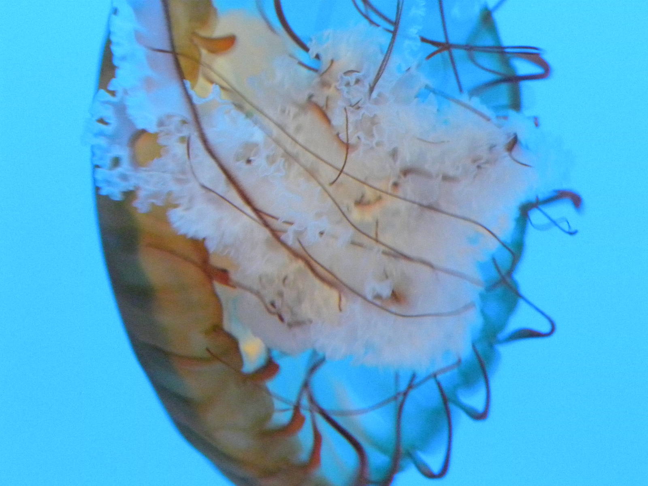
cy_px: 243
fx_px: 2696
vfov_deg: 10.3
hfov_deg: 13.7
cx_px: 324
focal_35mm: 144
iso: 800
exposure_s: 1/9
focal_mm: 25.7
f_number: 5
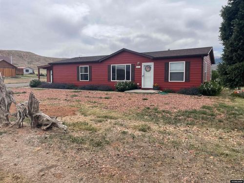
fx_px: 183
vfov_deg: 53.1
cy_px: 92
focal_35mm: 26
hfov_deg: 67.3
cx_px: 122
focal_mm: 4.2
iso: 32
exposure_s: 1/5556
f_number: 1.6
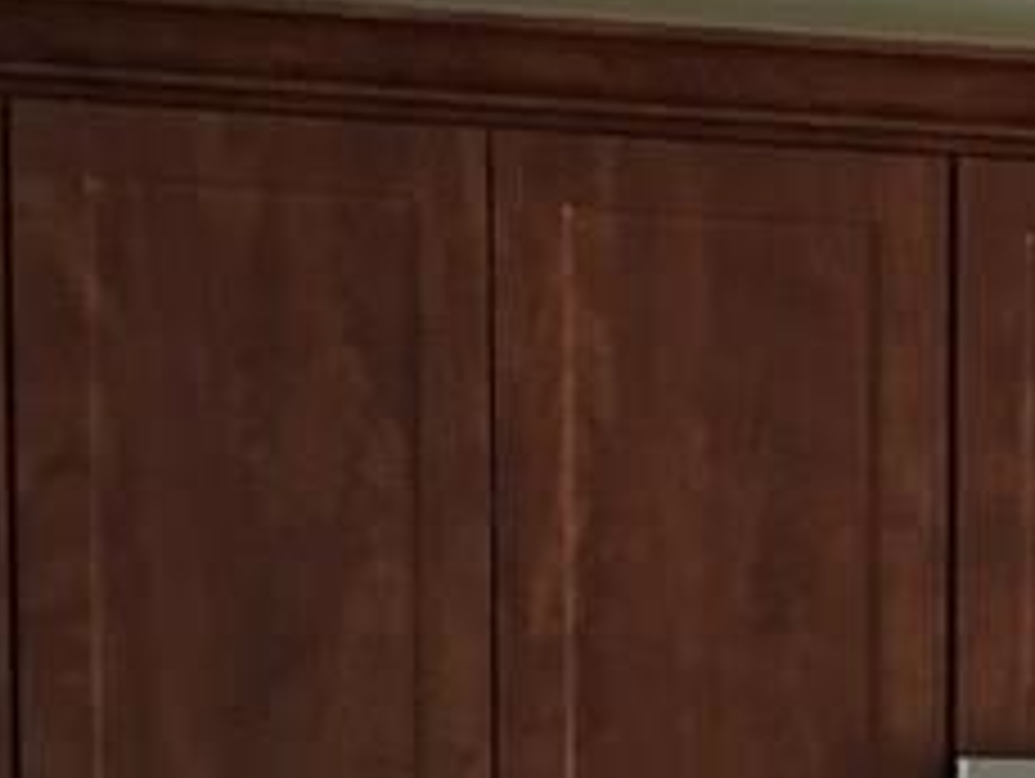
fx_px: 3861
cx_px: 1422
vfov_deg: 10.8
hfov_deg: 14.5
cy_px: 1354
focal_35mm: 129
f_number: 2.2
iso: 160
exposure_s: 1/30
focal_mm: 4.15
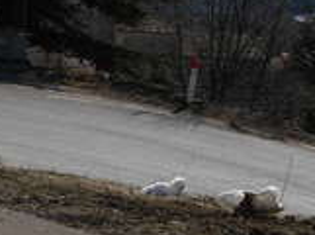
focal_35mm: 142
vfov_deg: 10.4
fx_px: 1289
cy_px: 133
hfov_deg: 13.8
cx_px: 10
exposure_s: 1/995
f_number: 4.9
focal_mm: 6.3
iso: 79
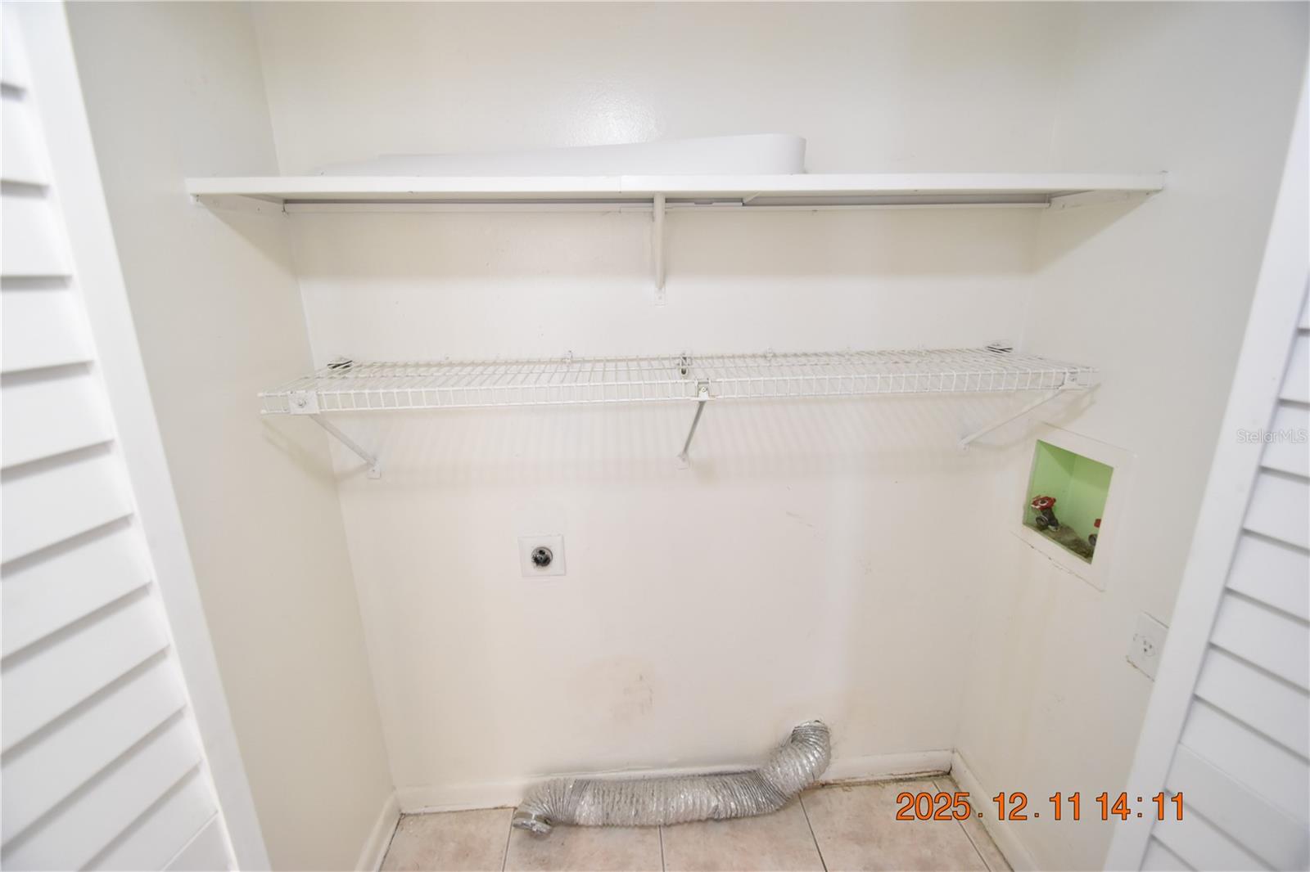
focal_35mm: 15
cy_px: 436
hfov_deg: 100.4
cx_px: 655
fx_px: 546
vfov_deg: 77.3
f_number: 3.5
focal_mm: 10
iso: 800
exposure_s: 1/45
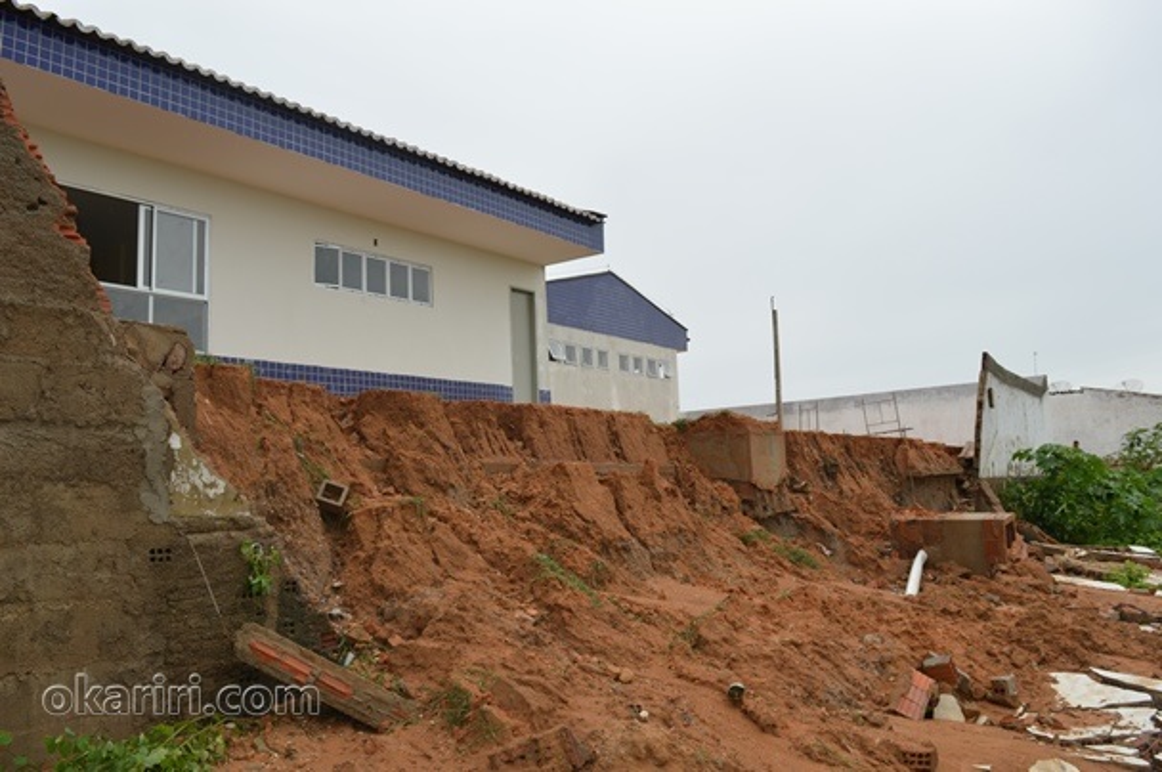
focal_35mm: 27
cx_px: 581
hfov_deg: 67.4
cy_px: 386
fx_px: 871
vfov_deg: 47.8
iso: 100
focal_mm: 18
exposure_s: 1/200
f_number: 8
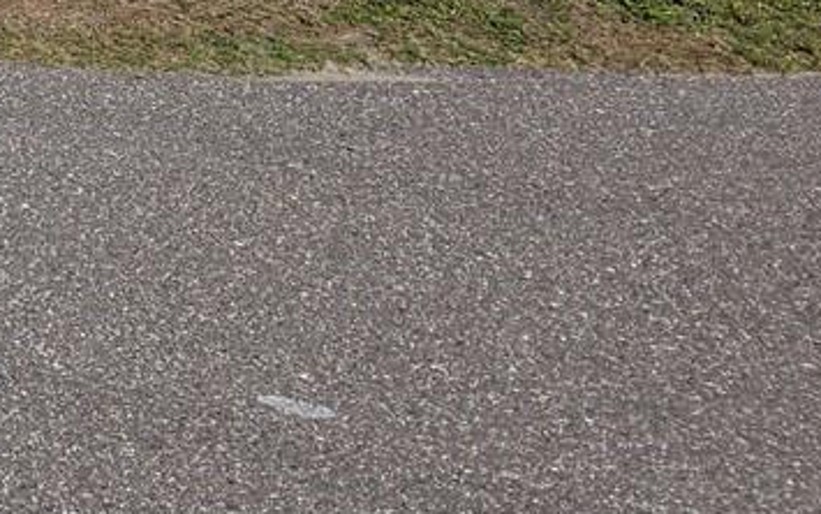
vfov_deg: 10.7
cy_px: -588
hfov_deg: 16.4
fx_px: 2462
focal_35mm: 110
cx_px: -587
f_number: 1.7
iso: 12
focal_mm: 6.3
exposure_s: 1/1465
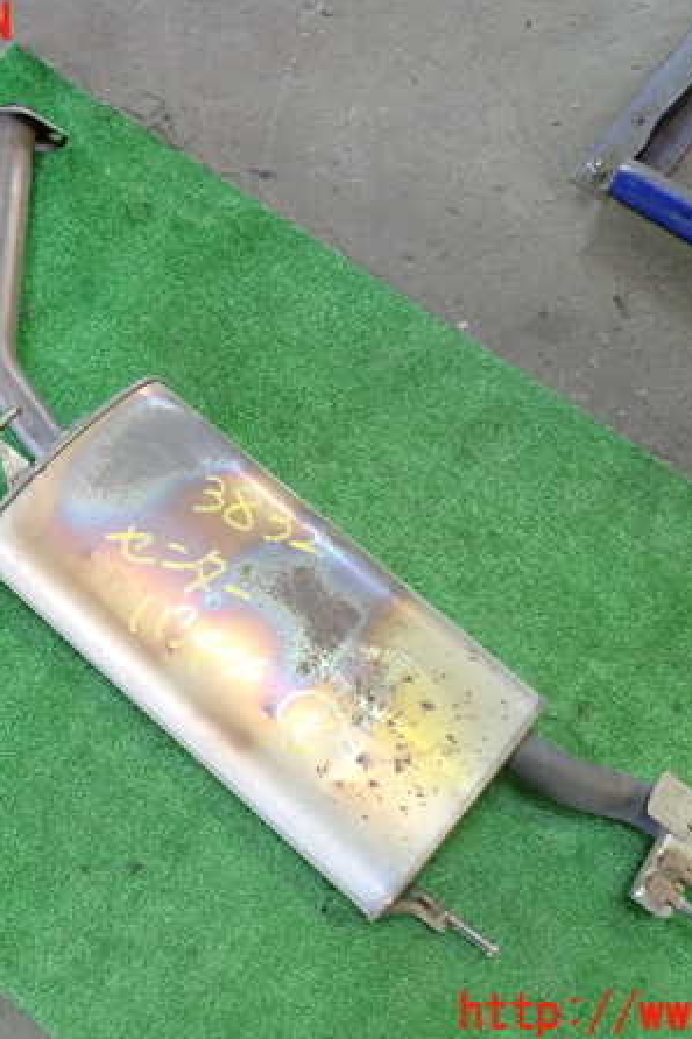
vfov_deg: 54.5
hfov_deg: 37.7
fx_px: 1010
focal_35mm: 35
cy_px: 520
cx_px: 287
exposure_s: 1/30
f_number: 2
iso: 200
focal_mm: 4.5
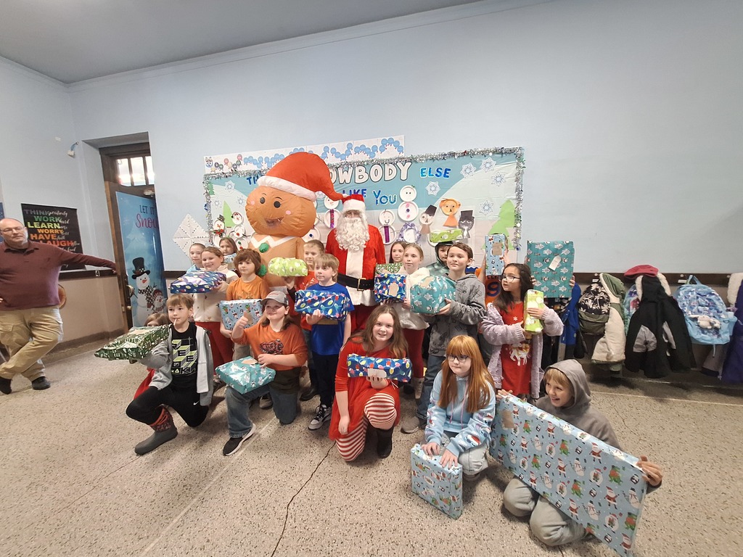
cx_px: 372
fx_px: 279
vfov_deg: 89.9
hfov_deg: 106.2
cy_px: 278
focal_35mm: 13
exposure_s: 1/24
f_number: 2.2
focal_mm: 1.74
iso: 400
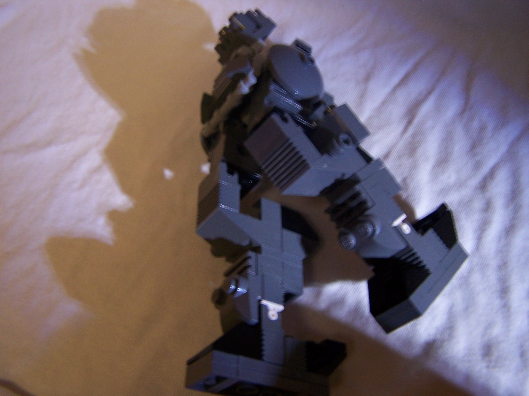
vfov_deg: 37.7
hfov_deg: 49.0
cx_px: 264
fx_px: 581
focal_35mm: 38
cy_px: 198
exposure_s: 1/8
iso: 160
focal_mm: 6.3
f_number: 2.8
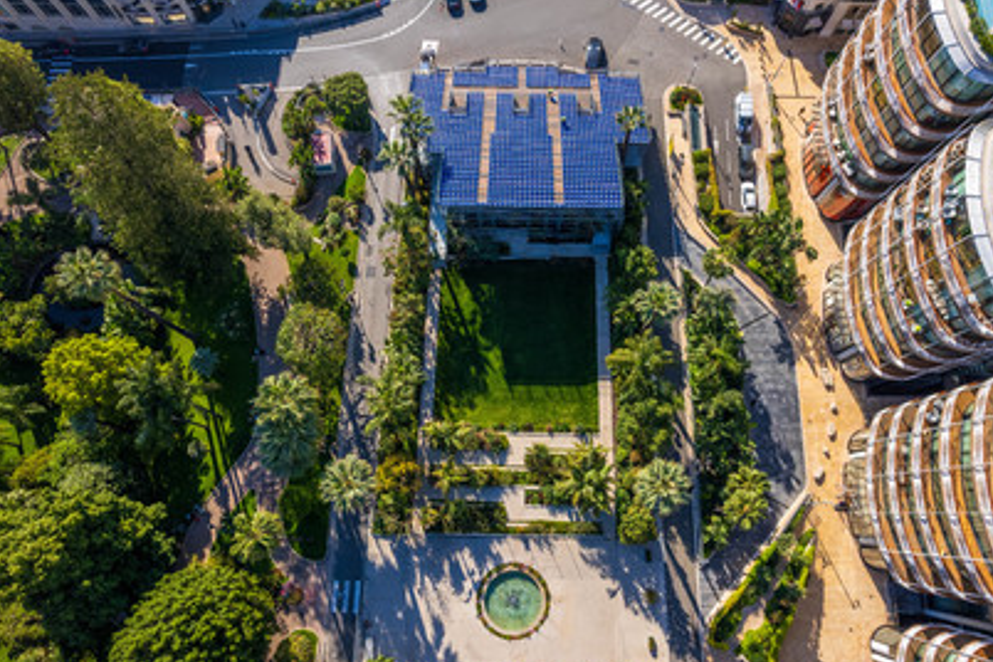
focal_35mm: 23
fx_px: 634
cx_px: 511
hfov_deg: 76.1
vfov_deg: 55.1
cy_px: 333
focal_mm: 8.4
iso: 100
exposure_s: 1/1250
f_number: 2.8
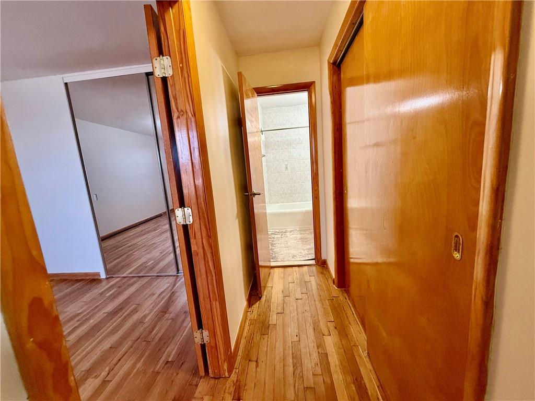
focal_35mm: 14
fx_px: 216
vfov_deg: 85.7
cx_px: 268
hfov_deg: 102.1
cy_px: 200
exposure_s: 1/60
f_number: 2.2
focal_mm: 2.22
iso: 250
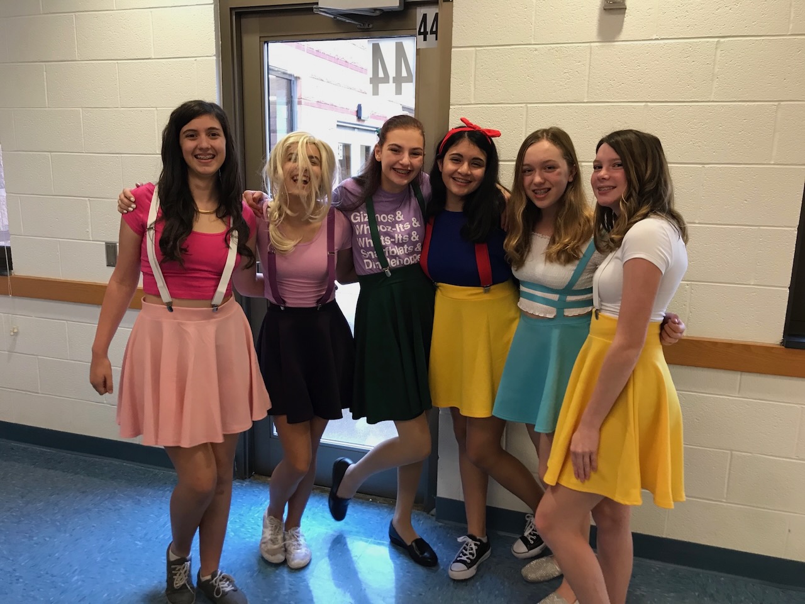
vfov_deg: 49.7
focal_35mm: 28
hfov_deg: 63.4
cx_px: 402
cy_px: 302
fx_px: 651
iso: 40
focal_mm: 3.99
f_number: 1.8
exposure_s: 1/17
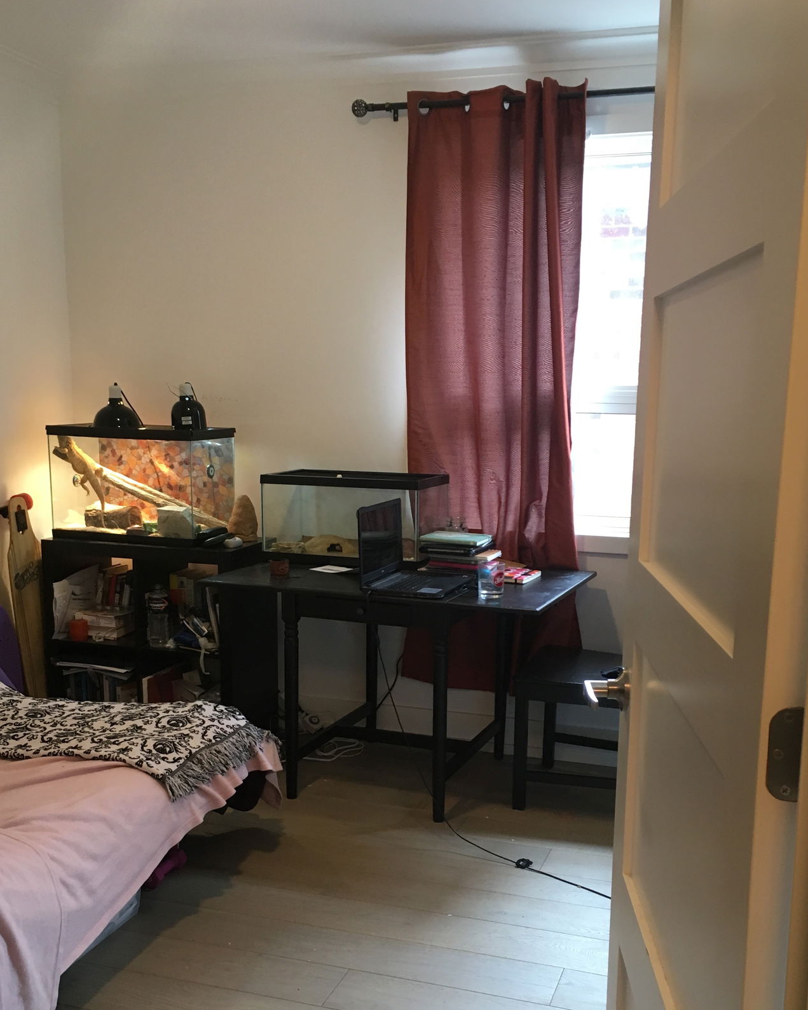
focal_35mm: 38
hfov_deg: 39.2
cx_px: 397
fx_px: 1136
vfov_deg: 47.5
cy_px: 625
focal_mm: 4.15
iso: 100
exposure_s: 1/30
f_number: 2.2
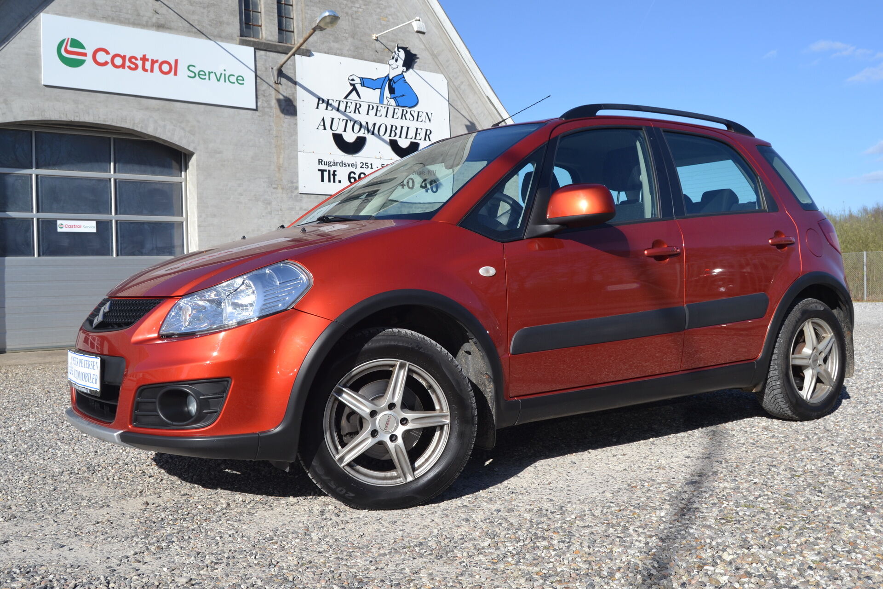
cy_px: 294
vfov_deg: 38.4
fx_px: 846
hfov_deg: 55.1
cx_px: 442
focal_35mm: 34
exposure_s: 1/250
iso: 100
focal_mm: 23
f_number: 8
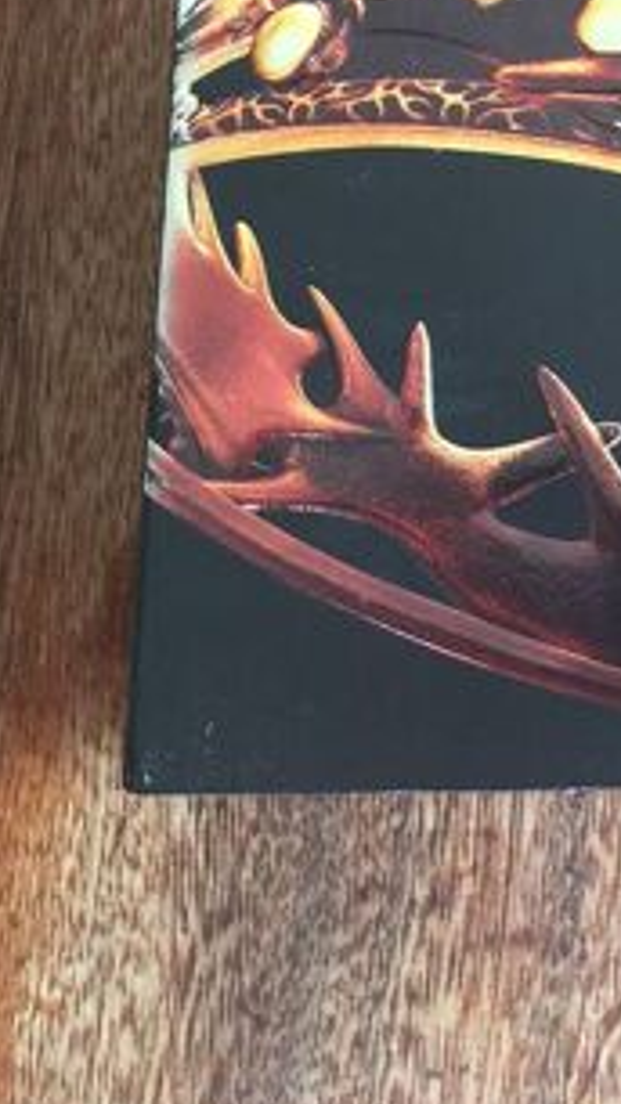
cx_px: 776
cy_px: 58
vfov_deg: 30.2
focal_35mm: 66
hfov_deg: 17.3
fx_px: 1933
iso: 50
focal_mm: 4.15
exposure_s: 1/17
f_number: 2.2
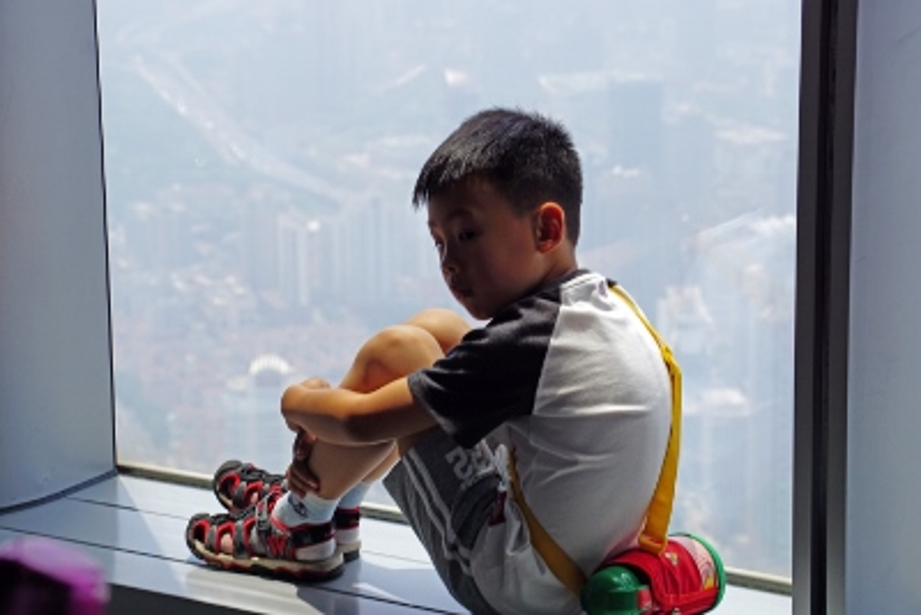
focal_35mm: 120
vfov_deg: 11.4
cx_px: 460
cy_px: 308
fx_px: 3071
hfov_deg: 17.1
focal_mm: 80
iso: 100
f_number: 8
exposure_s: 1/160
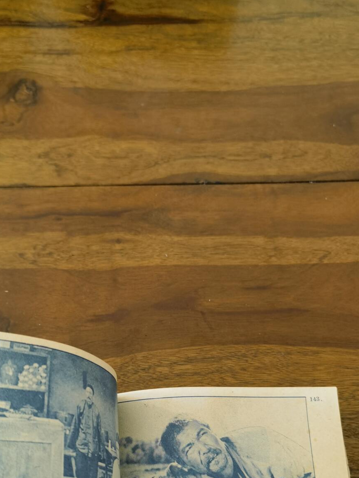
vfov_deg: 43.8
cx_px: 149
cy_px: 338
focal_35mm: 42
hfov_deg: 34.3
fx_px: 581
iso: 160
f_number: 1.9
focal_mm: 6.67
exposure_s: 1/120
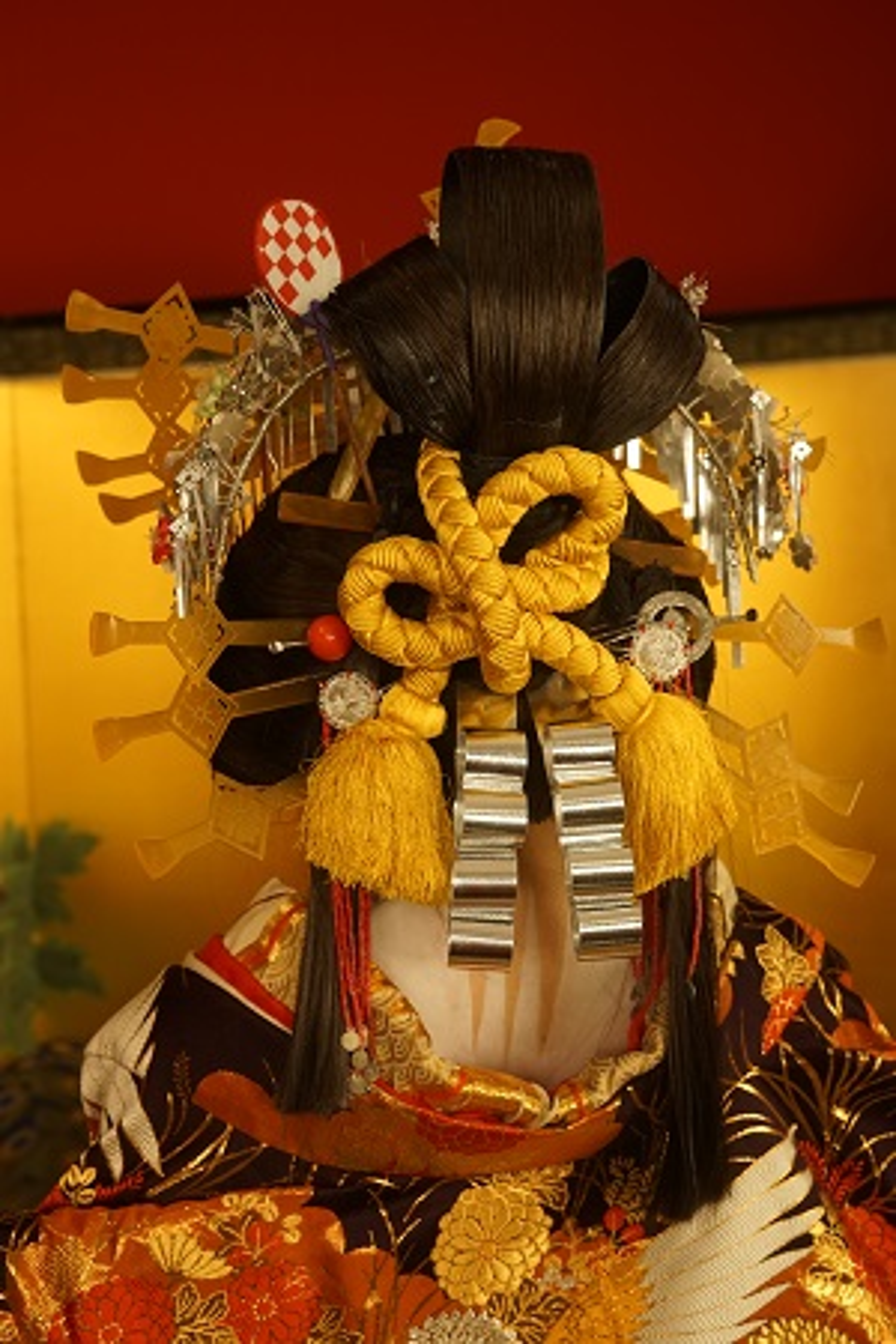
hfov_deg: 27.0
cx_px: 448
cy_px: 672
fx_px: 1867
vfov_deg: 39.6
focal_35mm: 50
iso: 1000
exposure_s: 1/125
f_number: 5.6
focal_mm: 50
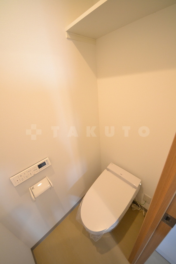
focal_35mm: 12
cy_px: 132
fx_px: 88
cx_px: 88
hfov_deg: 90.0
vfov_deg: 112.6
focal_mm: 8
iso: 1600
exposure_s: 1/60
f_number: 4.5
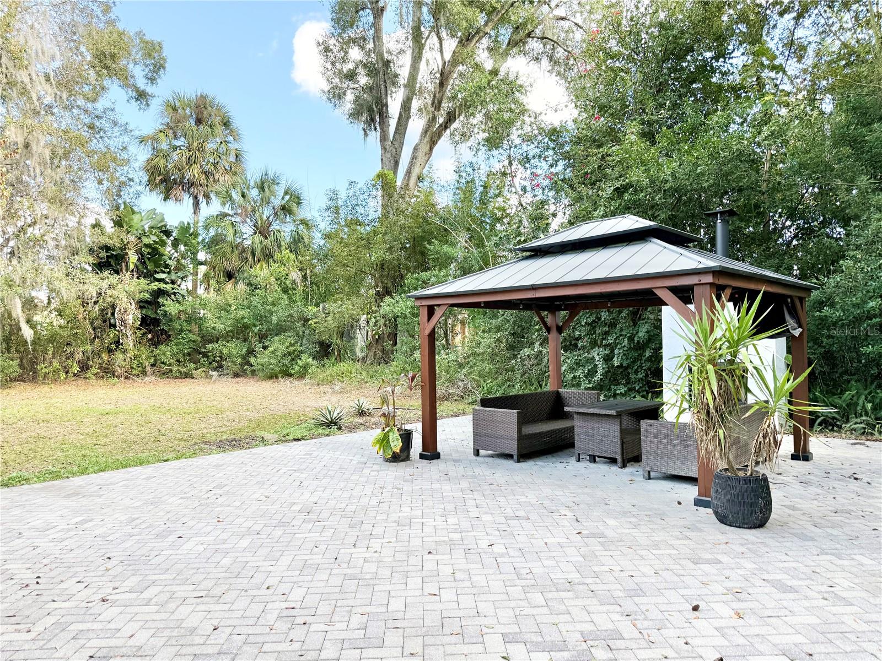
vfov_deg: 56.8
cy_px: 330
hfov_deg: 71.6
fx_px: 612
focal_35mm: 24
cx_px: 441
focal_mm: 6.76
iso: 100
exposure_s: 1/598
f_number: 1.78
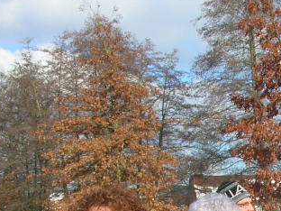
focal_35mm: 115
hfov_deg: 16.3
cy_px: 297
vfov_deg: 12.4
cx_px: 347
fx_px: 934
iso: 50
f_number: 5.6
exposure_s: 1/215
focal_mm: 5.8
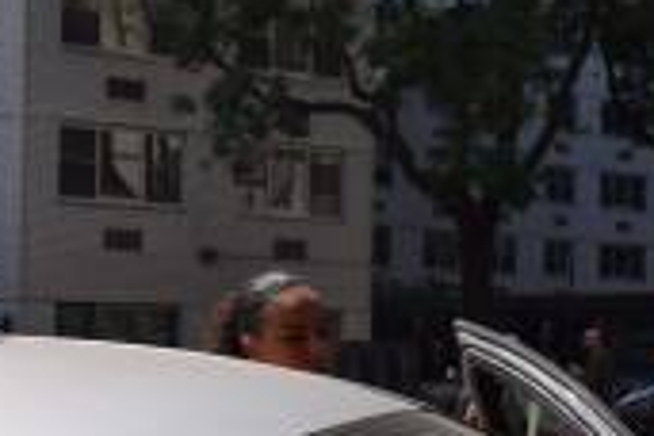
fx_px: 2071
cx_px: -73
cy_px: 317
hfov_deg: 17.3
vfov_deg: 12.0
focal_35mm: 114
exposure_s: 1/400
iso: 200
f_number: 10
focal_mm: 20
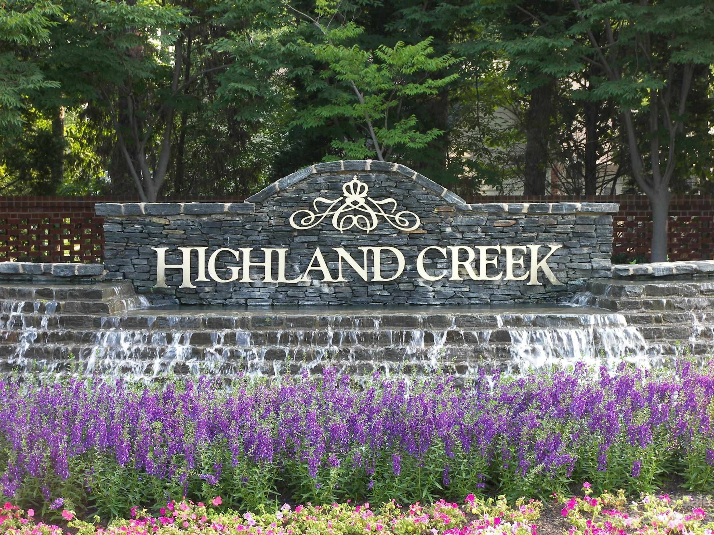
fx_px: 1629
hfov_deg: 24.7
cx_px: 357
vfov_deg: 18.7
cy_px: 268
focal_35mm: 79
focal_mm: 16.6
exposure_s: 1/50
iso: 64
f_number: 4
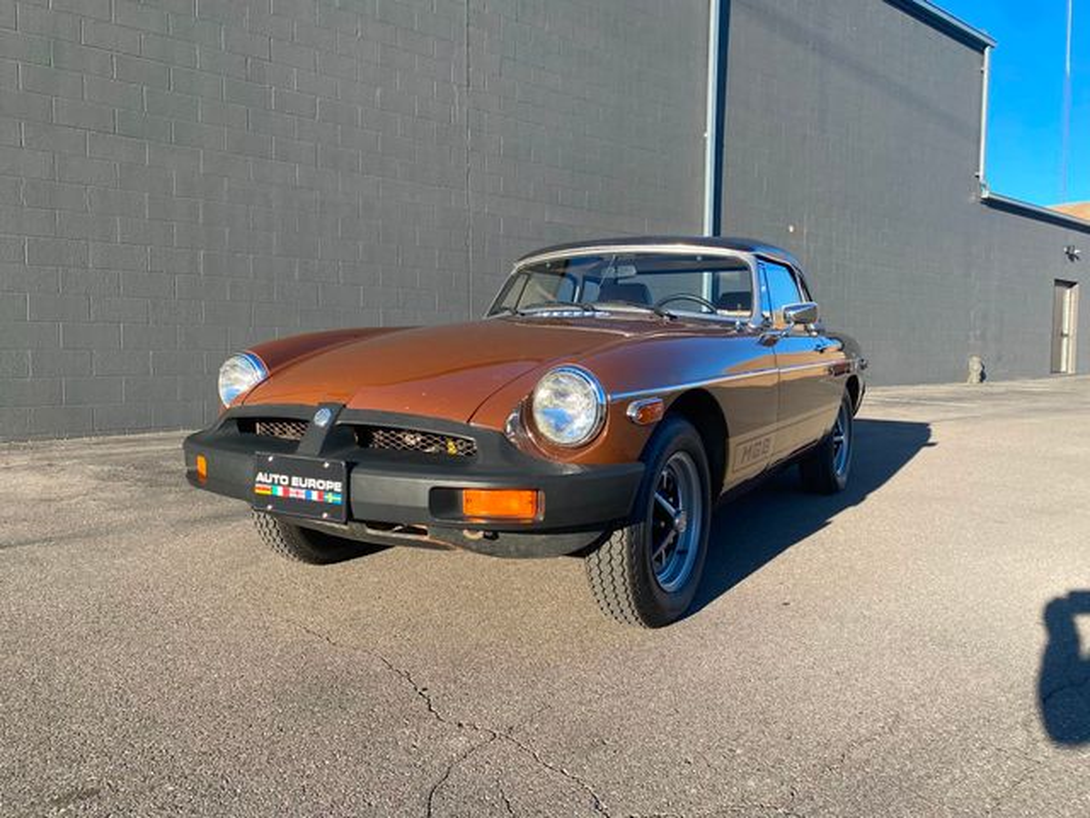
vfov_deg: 53.1
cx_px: 545
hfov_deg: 67.3
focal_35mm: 26
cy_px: 409
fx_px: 819
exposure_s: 1/990
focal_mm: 4.25
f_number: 1.8
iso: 32
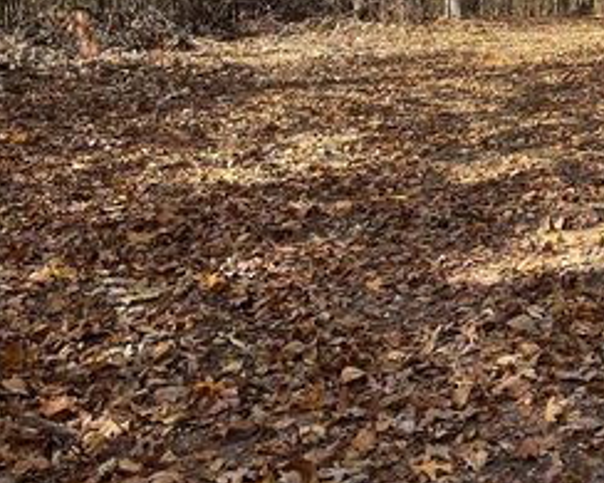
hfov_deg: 33.5
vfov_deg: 28.1
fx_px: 929
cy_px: 53
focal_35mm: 52
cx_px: 577
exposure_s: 1/1028
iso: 50
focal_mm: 5.1
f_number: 1.6
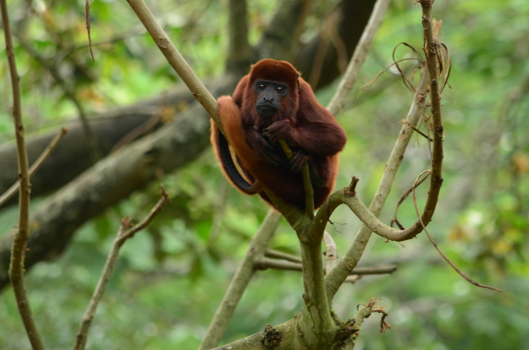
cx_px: 264
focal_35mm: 450
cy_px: 175
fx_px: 6599
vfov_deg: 3.0
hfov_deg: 4.6
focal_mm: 300
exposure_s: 1/20
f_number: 8
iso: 160
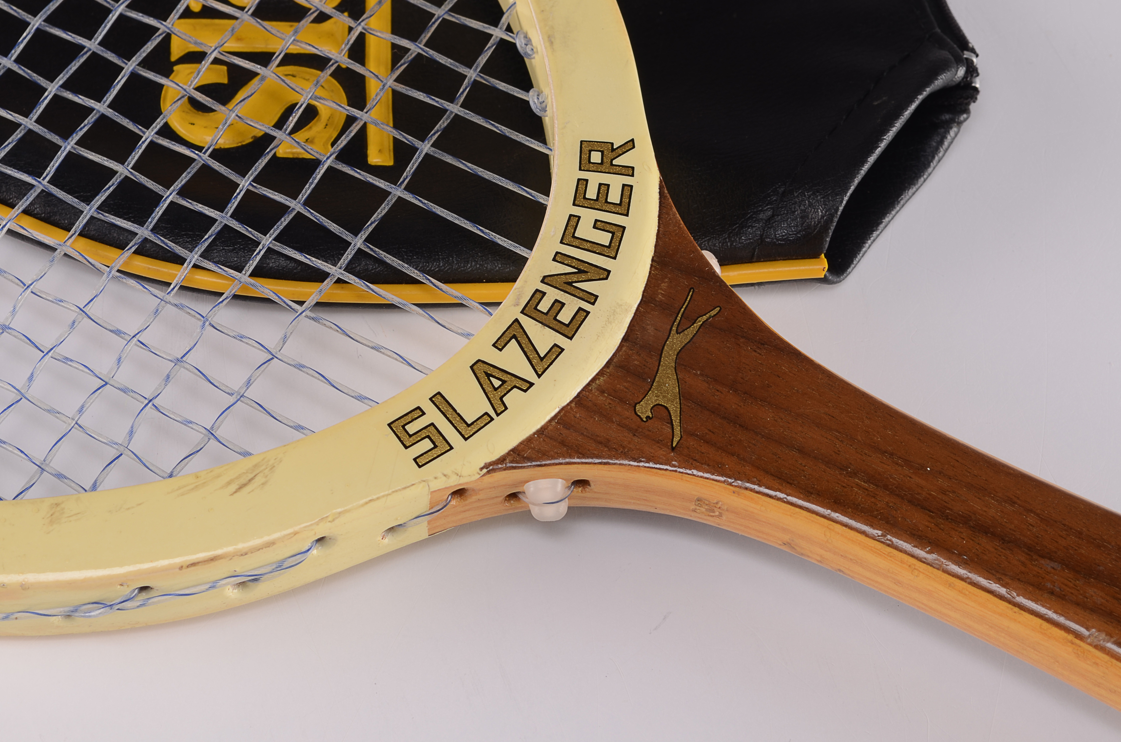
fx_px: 2970
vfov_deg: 14.2
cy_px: 317
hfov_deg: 21.4
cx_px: 555
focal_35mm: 96
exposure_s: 1/80
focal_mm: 55
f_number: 11
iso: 100
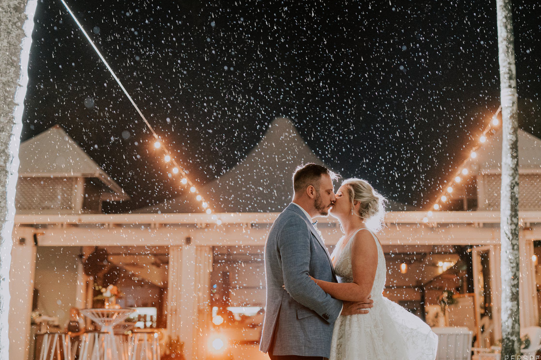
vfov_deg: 24.2
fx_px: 841
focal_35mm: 56
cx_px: 302
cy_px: 167
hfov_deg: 35.6
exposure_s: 1/125
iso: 4000
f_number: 2.2
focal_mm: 50
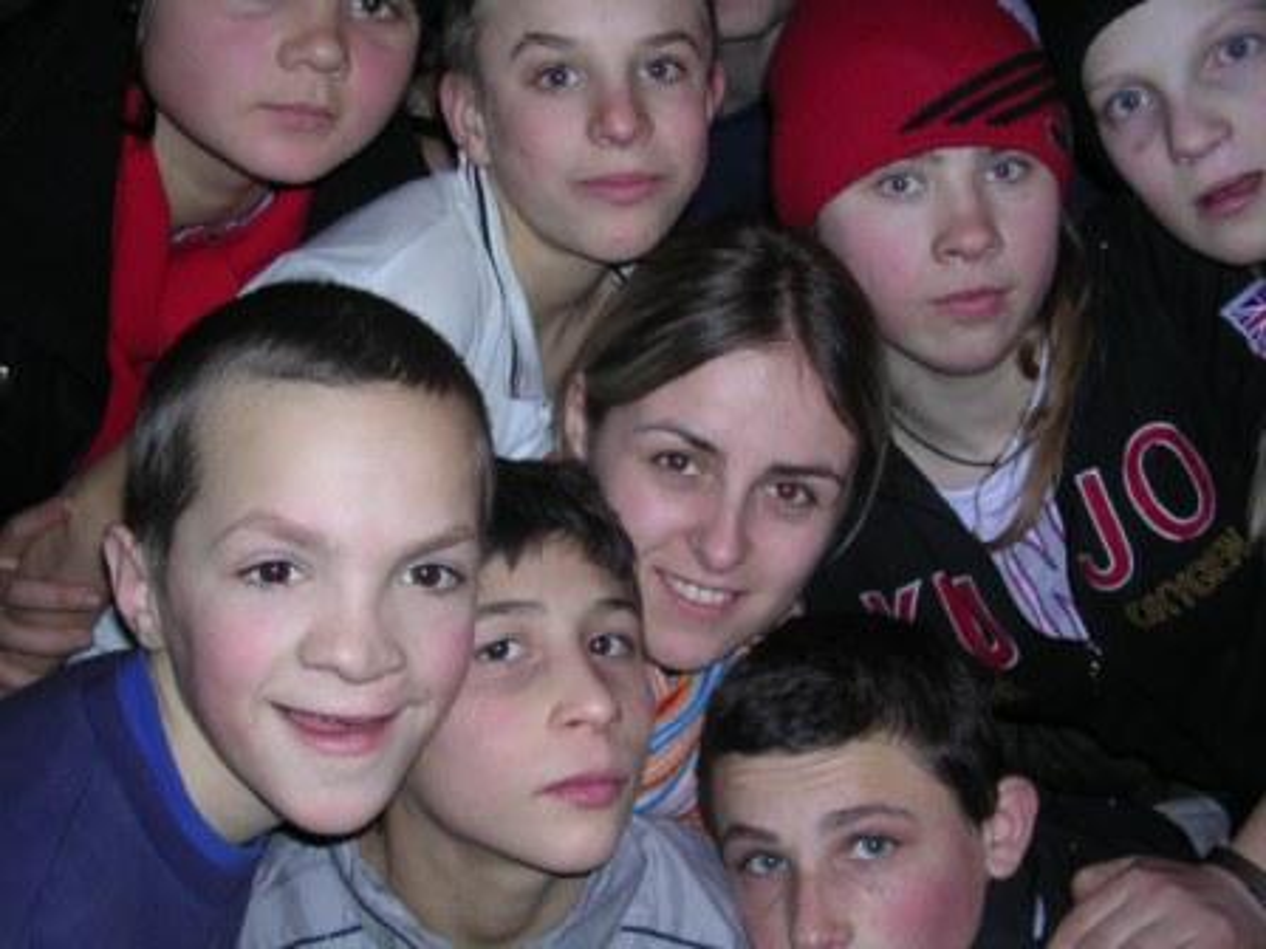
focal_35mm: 38
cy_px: 474
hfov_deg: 49.0
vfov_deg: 37.7
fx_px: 1390
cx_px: 633
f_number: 2.8
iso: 100
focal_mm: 5.8
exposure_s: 1/60.1
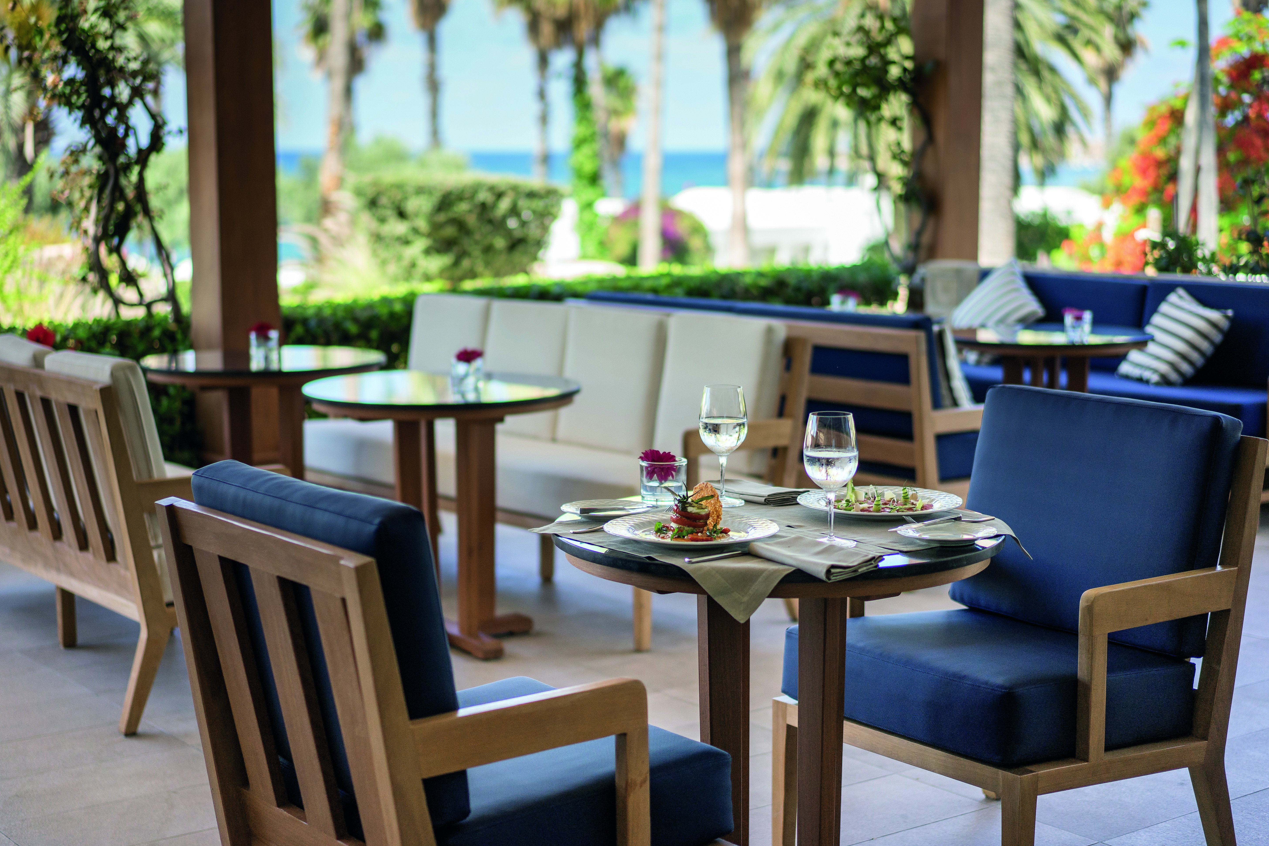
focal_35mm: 57
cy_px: 423
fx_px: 2009
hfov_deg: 35.1
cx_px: 624
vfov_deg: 23.8
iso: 160
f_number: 1.8
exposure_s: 1/1250
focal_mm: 55
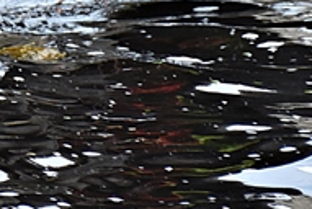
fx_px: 6276
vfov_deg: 1.9
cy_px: -192
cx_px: -186
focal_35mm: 723
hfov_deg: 2.8
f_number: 5.3
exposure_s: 1/250
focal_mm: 90
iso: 720
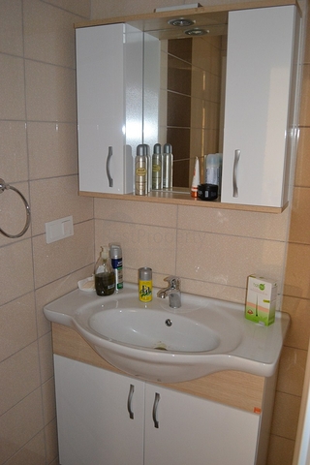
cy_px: 232
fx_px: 387
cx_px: 155
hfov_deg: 43.6
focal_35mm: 30
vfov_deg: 61.9
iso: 1400
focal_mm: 20
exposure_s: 1/60
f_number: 3.8
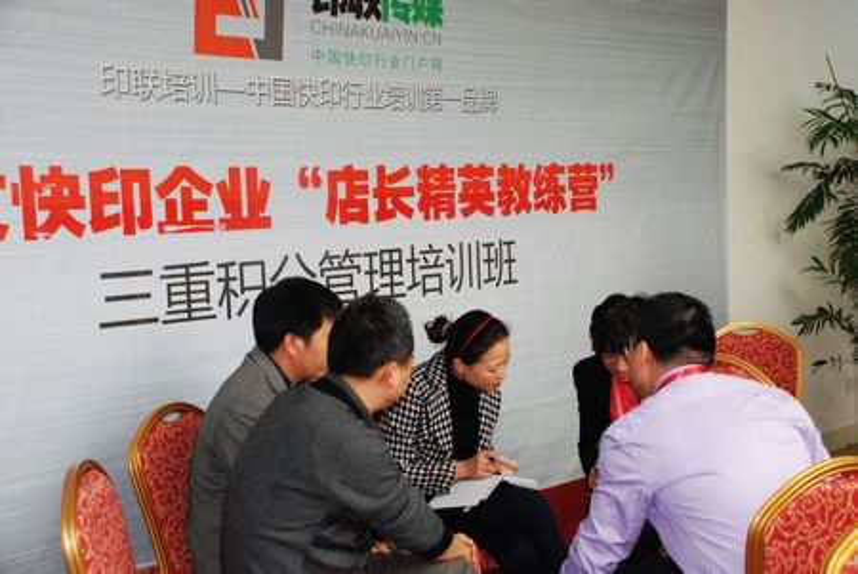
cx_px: 429
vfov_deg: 28.1
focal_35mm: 48
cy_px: 287
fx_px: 1145
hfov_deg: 41.1
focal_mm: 32
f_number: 5.6
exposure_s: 1/60
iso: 1600
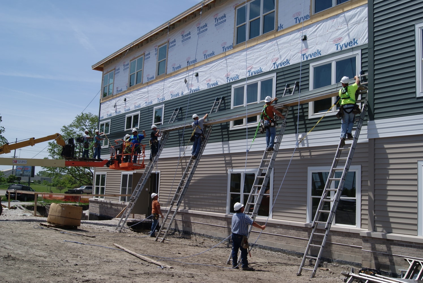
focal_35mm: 36
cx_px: 212
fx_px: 423
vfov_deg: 37.0
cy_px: 142
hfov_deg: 53.1
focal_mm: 24
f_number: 11
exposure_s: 1/250
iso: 100
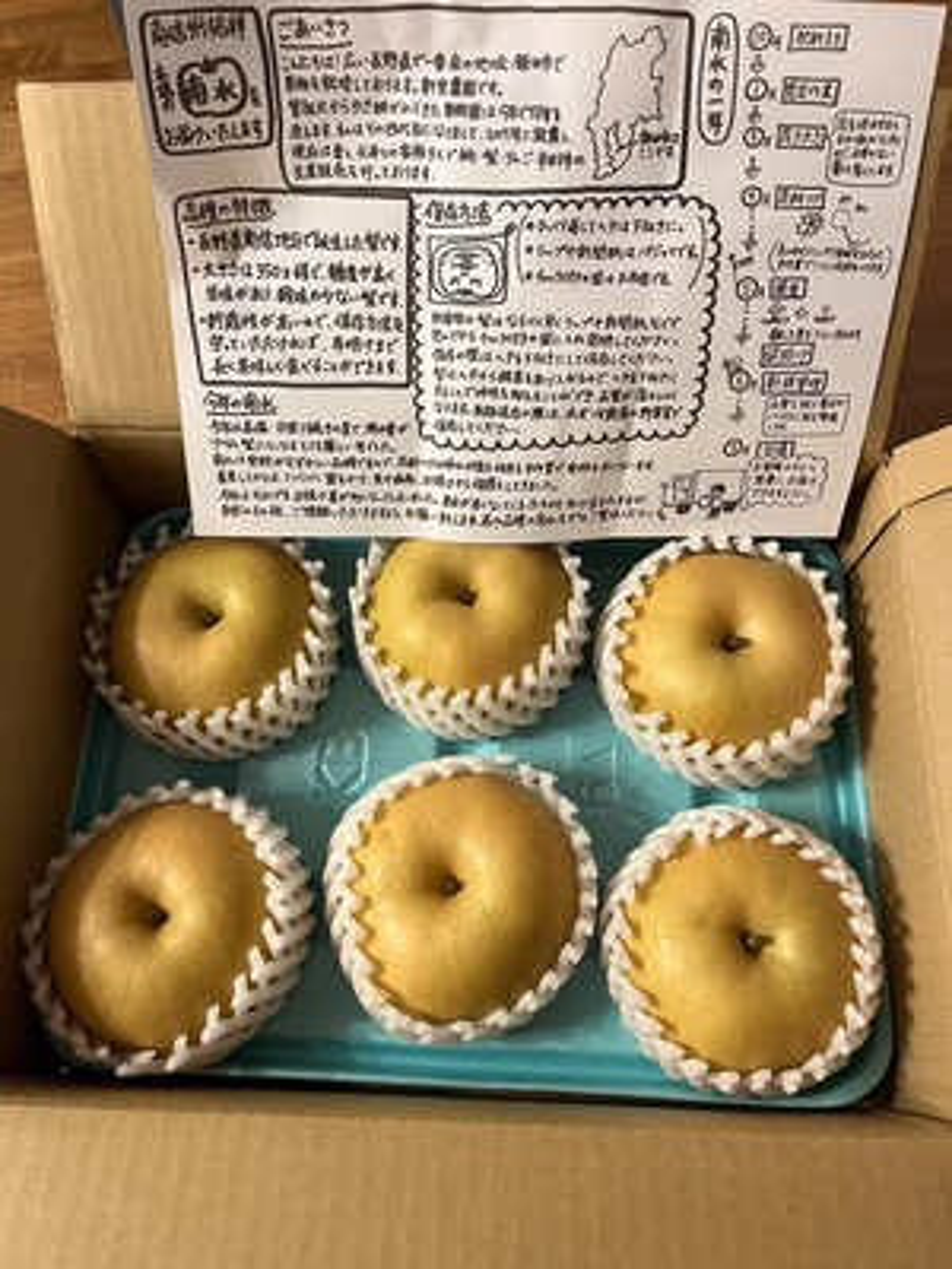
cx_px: 476
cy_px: 634
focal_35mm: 26
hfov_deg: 53.1
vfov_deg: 67.3
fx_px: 953
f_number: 1.6
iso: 250
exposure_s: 1/50
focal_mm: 5.1
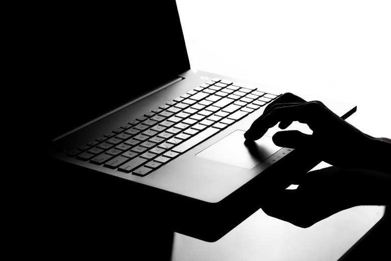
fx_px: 977
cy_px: 130
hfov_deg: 22.6
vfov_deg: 15.2
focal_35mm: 90
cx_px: 196
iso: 100
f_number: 11
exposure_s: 1/40
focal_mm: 90
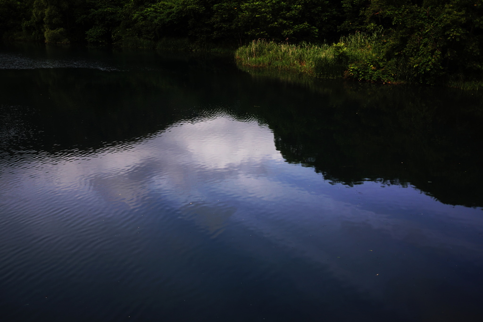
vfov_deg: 36.8
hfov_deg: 53.1
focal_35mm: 36
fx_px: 483
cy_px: 161
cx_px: 242
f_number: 1.8
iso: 100
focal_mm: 24
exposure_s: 1/2000
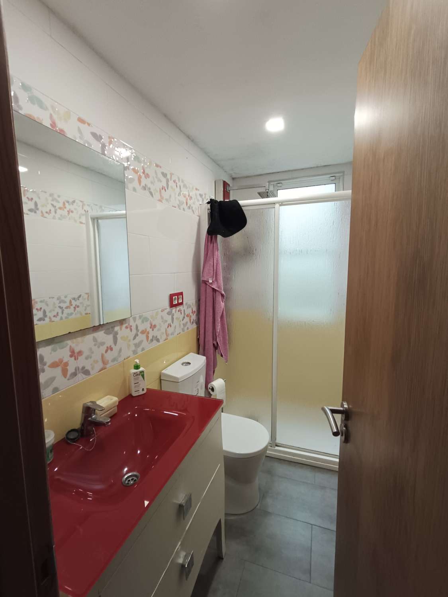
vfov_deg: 98.2
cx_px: 224
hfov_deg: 81.7
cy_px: 298
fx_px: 259
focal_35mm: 15
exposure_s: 1/50
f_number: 2.2
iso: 462
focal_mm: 1.65
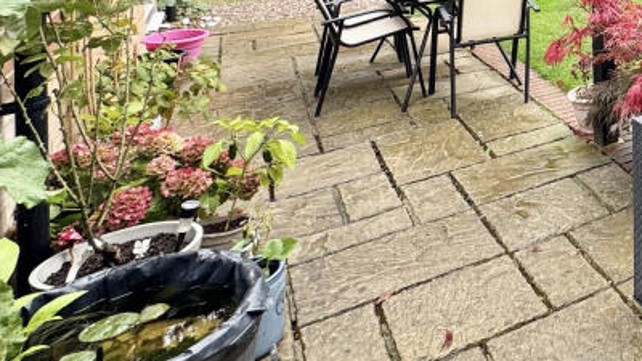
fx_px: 664
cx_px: 769
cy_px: -130
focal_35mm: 39
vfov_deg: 25.4
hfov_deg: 38.4
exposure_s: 1/99
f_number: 2.2
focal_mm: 2.22
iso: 50
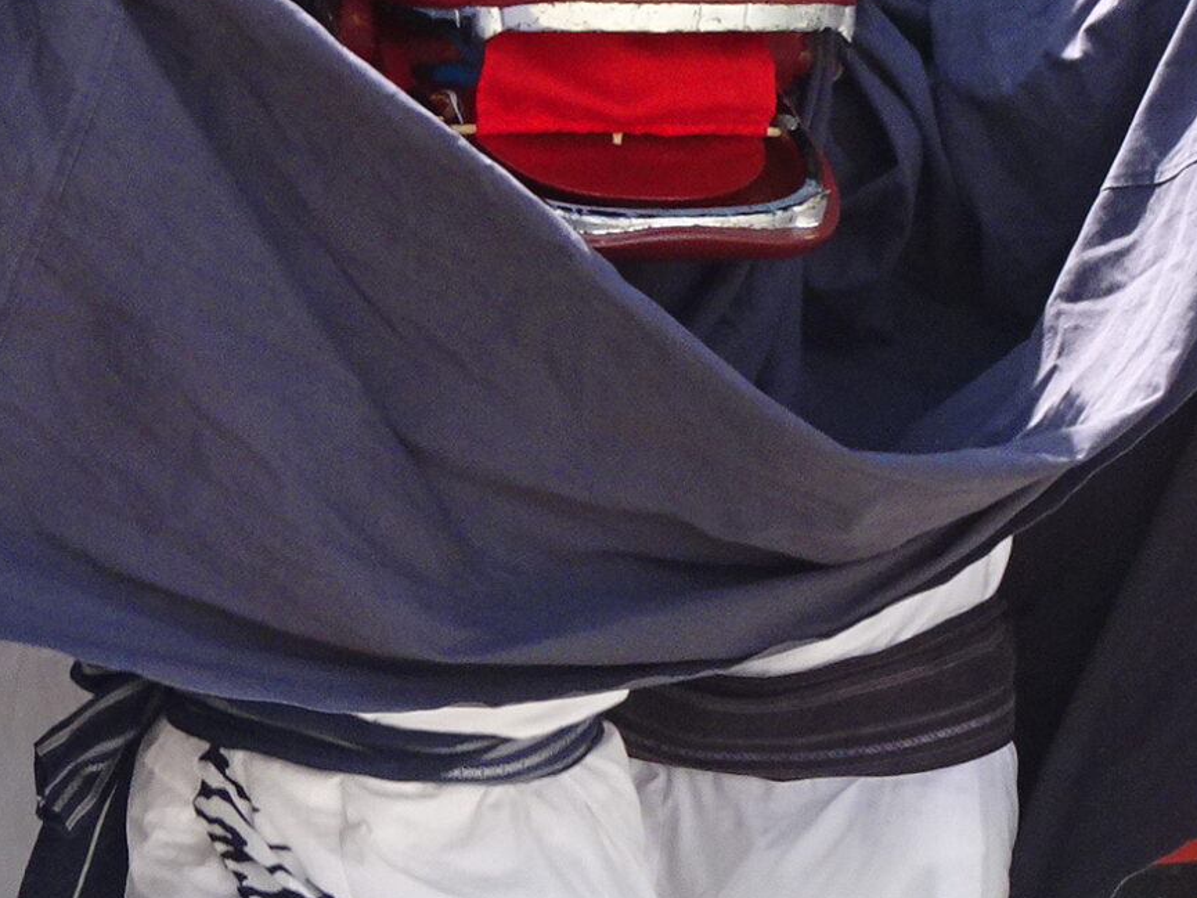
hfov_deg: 7.0
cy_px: 448
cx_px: 349
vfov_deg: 5.2
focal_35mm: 284
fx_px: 9822
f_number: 5
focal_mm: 16.46
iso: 200
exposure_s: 1/250
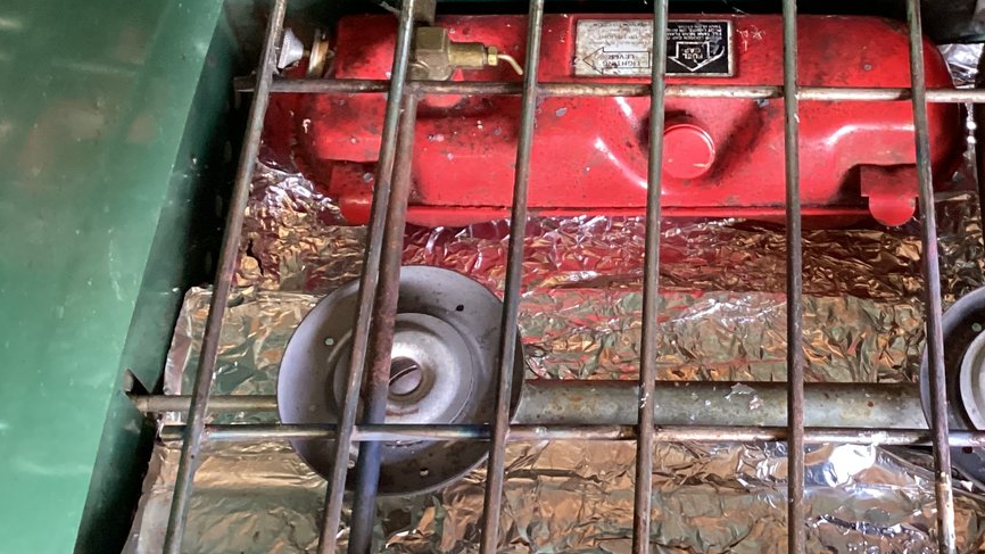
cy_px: 117
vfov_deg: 20.2
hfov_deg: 34.8
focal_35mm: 59
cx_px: 725
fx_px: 1541
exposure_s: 1/33
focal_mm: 3.3
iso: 320
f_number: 2.4
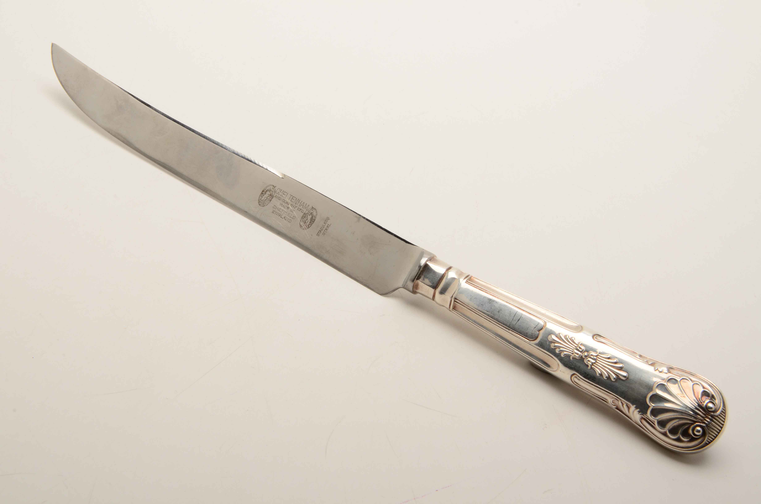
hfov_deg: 33.5
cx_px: 380
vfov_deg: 22.5
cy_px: 252
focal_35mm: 60
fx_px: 1266
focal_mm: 40
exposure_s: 1/160
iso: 200
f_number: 22
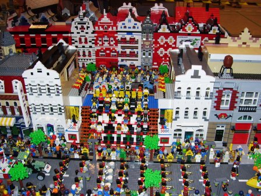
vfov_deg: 39.7
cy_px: 98
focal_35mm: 36
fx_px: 271
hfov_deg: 51.4
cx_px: 130
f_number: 2.7
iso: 80
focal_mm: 6
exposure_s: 1/60
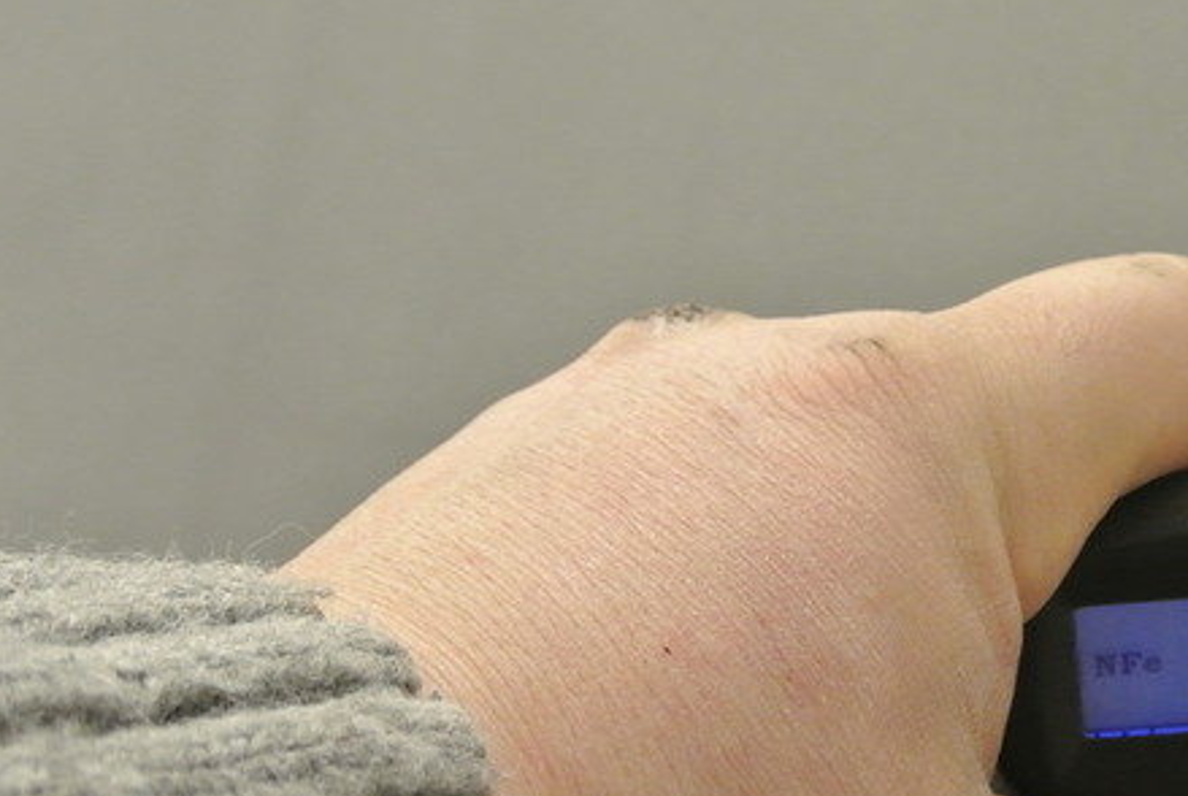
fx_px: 3238
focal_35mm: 98
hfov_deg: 20.3
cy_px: 616
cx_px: 1104
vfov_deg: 13.9
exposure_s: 1/15
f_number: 4.2
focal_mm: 15.7
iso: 800
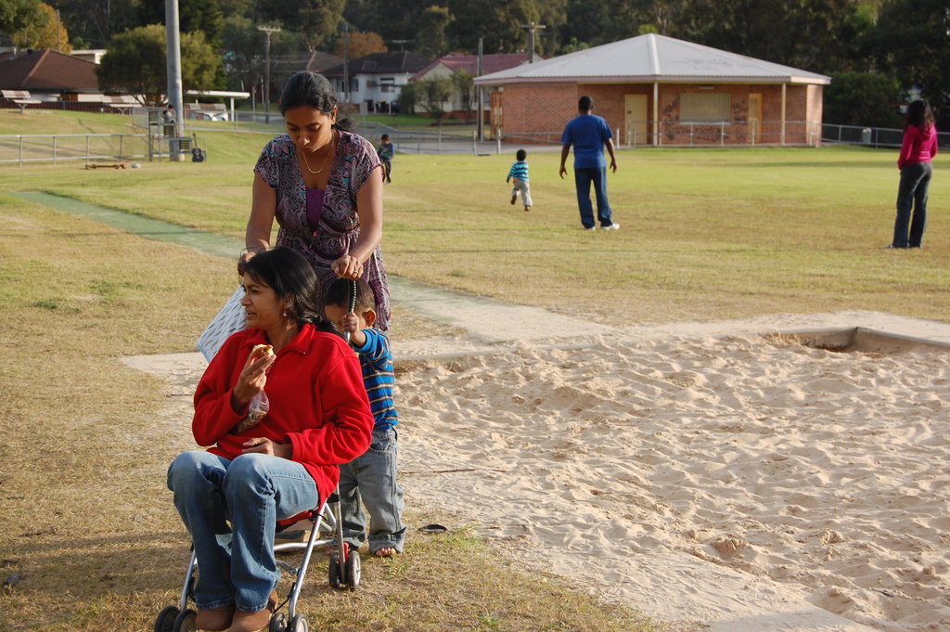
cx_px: 475
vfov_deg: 21.5
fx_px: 1661
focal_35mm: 63
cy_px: 316
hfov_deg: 31.9
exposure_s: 1/250
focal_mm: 42
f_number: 8
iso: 200
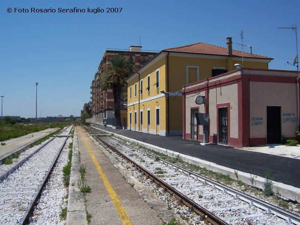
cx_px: 150
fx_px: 295
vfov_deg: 41.8
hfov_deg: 54.0
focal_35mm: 34
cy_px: 112
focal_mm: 5.6
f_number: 5.6
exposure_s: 1/1000
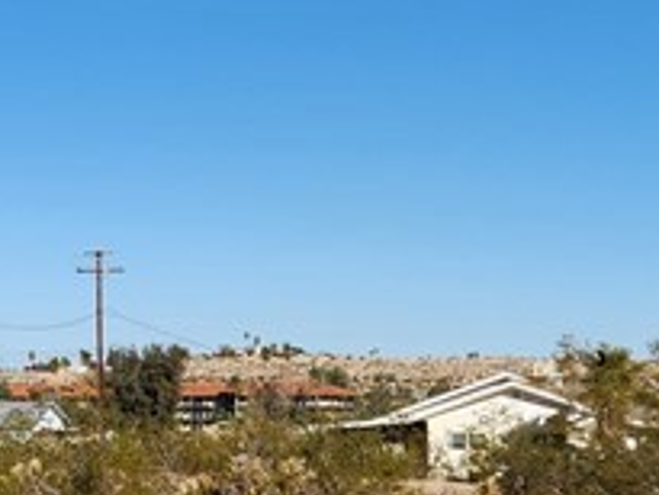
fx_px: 2191
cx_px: -260
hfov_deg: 16.0
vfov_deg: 12.9
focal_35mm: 115
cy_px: 292
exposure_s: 1/2463
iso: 20
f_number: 1.8
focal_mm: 5.4
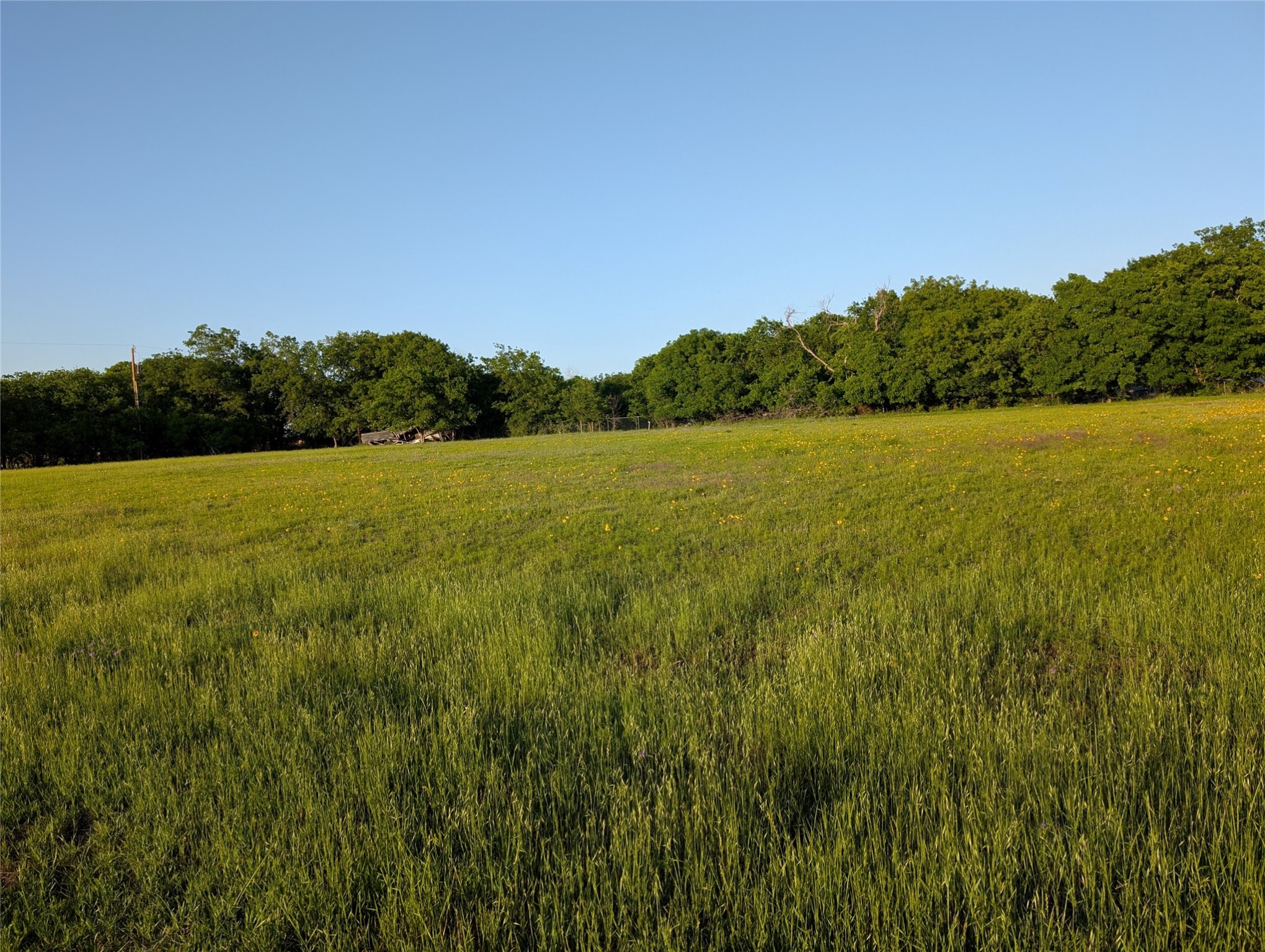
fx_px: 878
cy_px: 476
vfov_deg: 56.9
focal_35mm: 24
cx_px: 632
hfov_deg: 71.5
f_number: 1.68
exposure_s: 1/484
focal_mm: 6.9
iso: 21
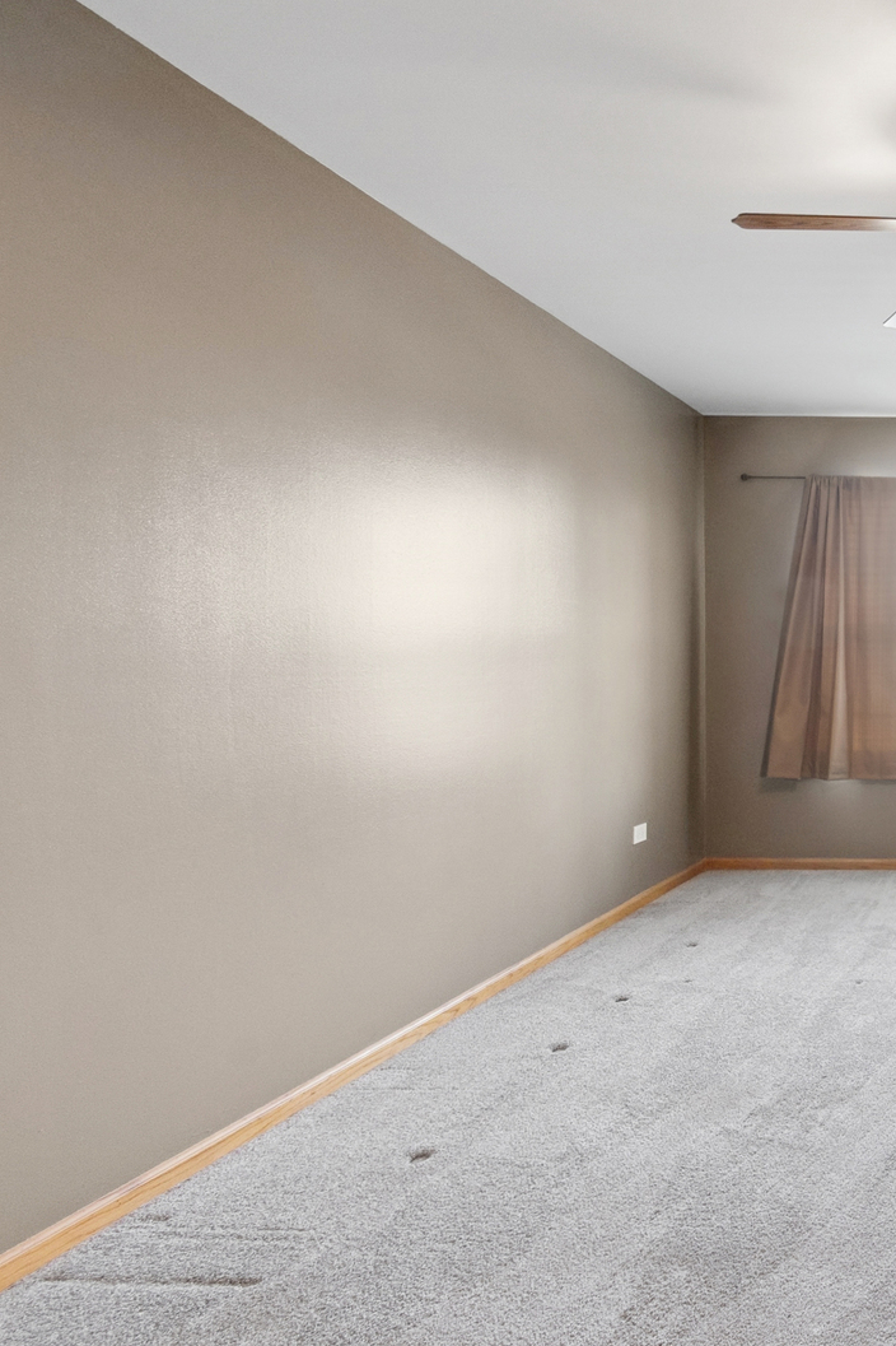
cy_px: 681
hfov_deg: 42.8
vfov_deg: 76.1
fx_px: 859
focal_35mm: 23
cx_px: 990
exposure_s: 1/8
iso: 400
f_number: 8
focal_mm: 10
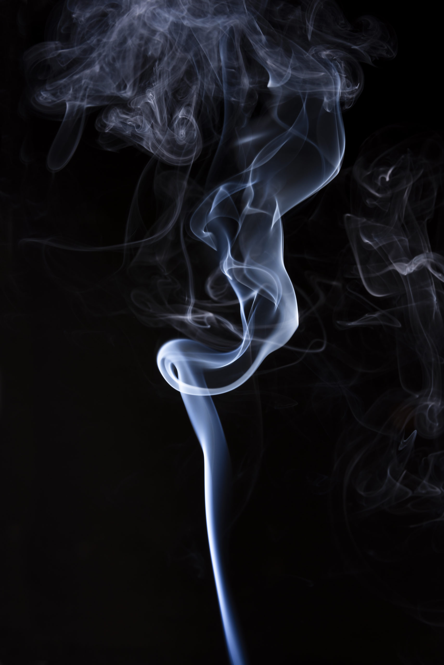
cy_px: 332
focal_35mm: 69
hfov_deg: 19.7
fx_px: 1276
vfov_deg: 29.2
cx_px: 222
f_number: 14
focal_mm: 46
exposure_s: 1/100
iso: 100
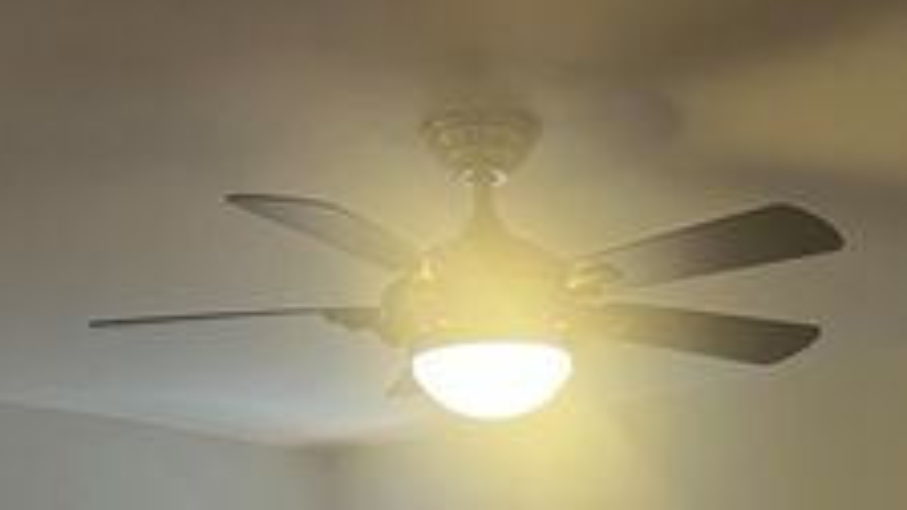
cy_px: 892
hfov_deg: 28.0
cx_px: 611
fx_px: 1804
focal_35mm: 75
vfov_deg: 14.4
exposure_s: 1/60
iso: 160
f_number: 1.5
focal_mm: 5.7
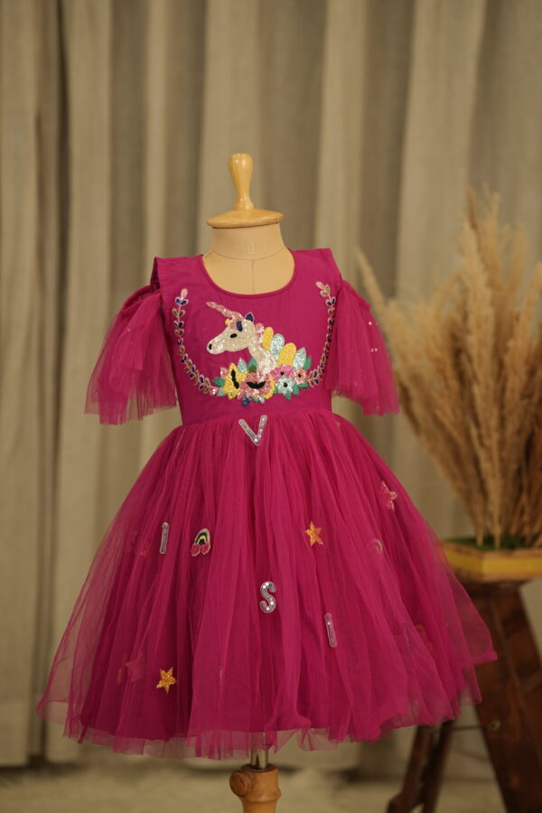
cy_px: 406
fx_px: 1919
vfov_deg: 23.9
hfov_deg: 16.1
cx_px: 271
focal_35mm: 85
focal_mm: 85
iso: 250
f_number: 2.2
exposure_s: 1/160
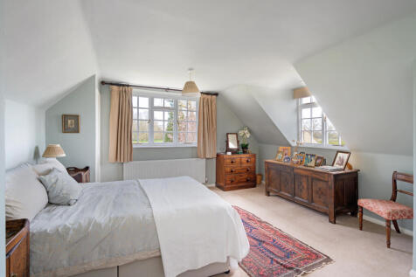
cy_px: 138
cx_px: 208
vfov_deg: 73.7
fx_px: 185
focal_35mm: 16
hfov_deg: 96.8
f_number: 8
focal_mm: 16
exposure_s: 1/5
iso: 320
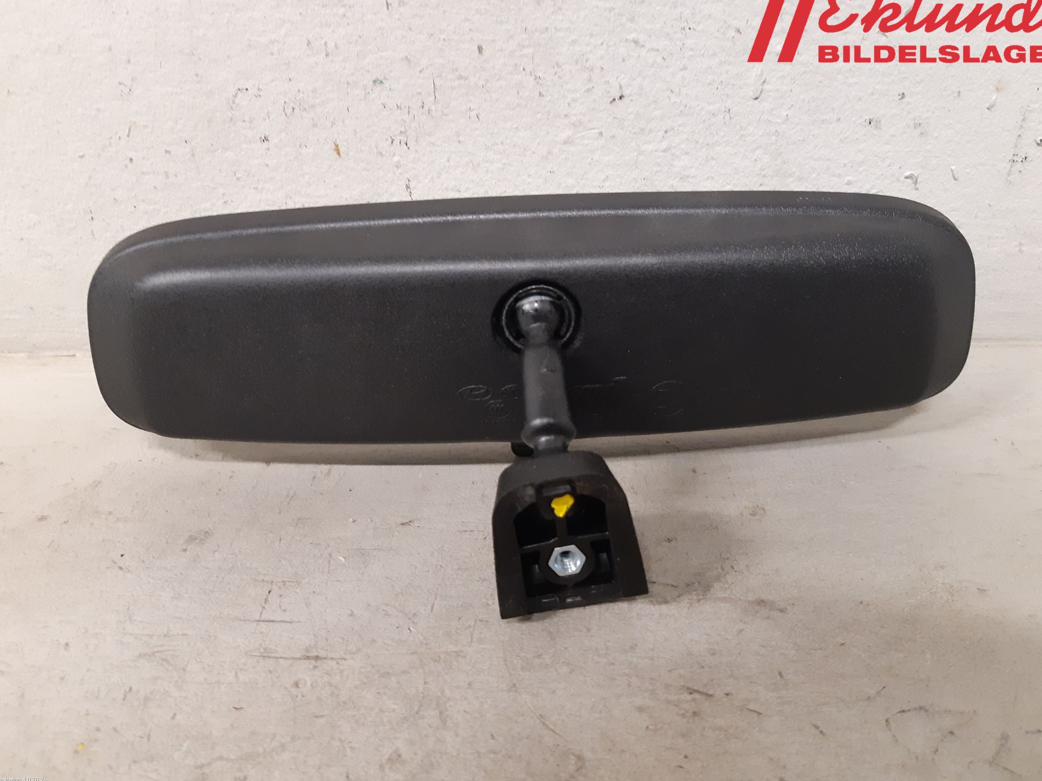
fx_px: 813
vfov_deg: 51.3
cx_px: 531
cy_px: 379
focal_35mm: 27
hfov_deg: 65.3
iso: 250
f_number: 1.7
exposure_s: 1/33
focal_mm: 3.93
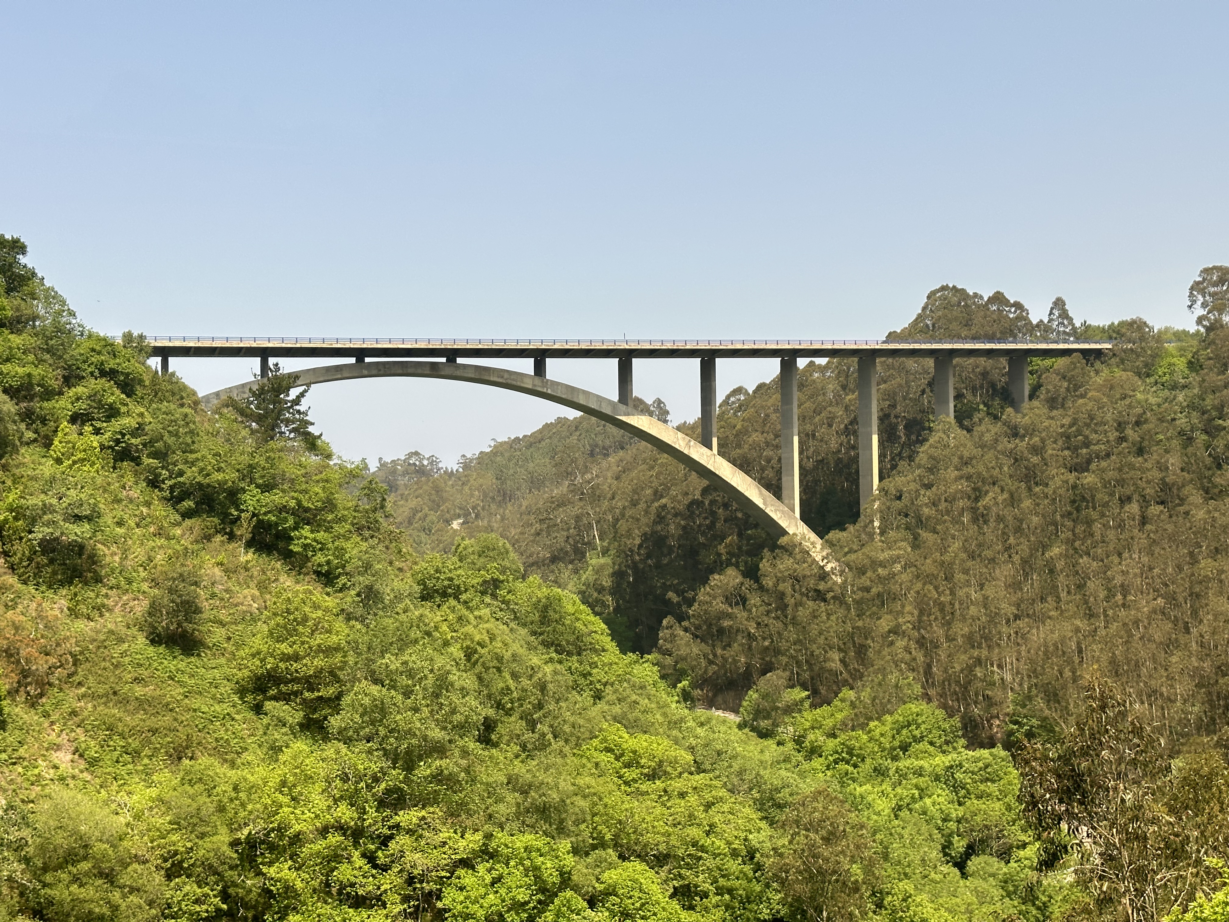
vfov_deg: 30.3
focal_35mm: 48
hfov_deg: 39.7
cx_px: 614
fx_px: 1704
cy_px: 461
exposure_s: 1/685
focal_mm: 6.86
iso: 64
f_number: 1.78
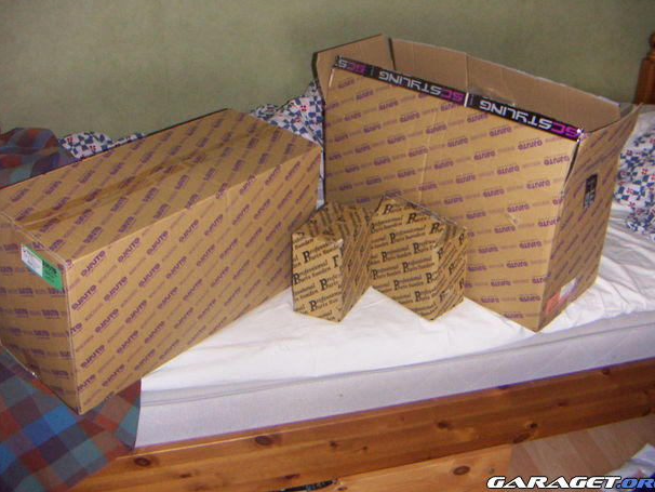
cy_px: 234
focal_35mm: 38
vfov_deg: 37.7
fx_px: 719
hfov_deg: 49.0
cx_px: 326
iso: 200
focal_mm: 4.7
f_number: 2.8
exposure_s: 1/50
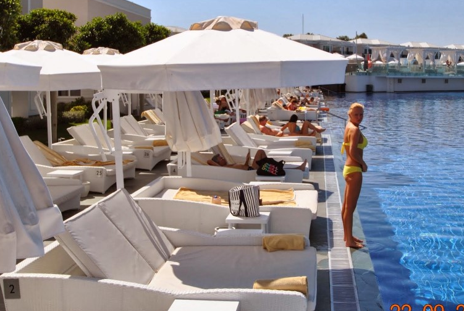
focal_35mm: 55
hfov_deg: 36.1
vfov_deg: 24.6
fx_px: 710
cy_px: 111
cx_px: 278
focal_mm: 24
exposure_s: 1/320
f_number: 9
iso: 100
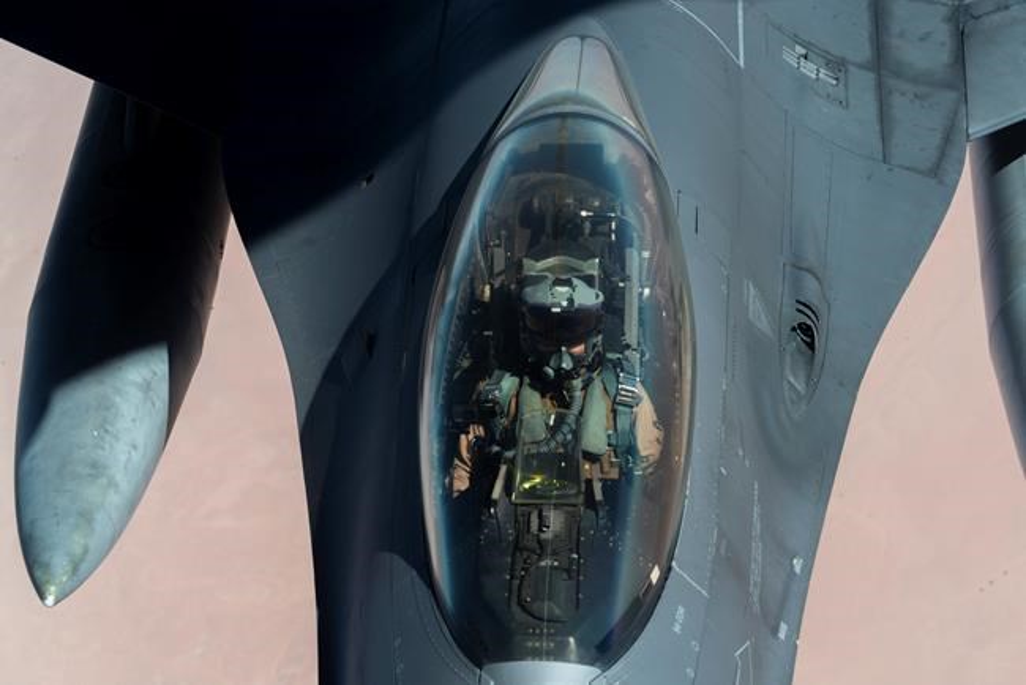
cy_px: 342
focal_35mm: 132
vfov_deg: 10.4
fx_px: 3763
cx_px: 513
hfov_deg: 15.5
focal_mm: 132
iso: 100
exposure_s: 1/640
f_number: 8
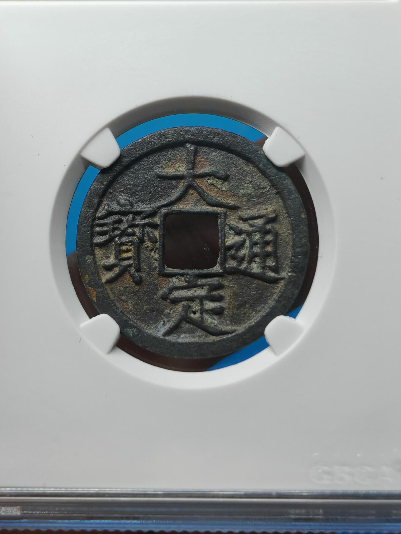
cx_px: 200
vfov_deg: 20.7
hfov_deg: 15.6
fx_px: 1467
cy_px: 267
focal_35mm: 95
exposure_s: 1/120
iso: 50
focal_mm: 7.62
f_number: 1.6
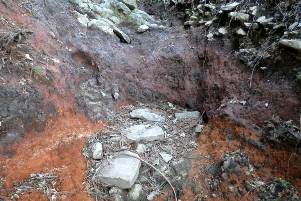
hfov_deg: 67.3
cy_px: 111
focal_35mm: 27
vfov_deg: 47.9
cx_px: 146
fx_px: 226
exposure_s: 1/6
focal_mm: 4.5
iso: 200
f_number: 3
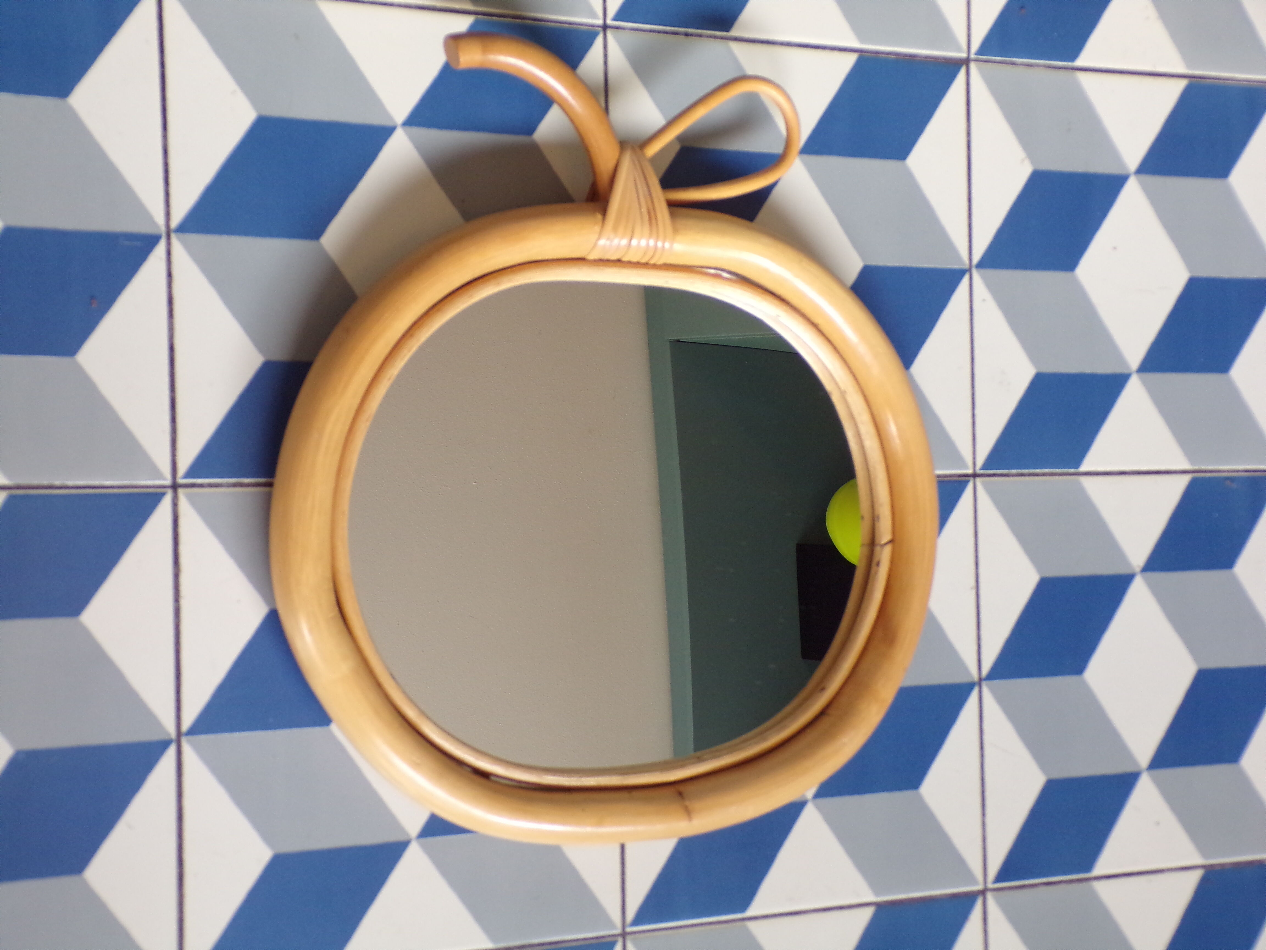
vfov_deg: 26.1
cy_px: 475
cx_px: 633
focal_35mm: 56
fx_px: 2048
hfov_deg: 34.3
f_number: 3.7
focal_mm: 10.1
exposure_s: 1/25
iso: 200
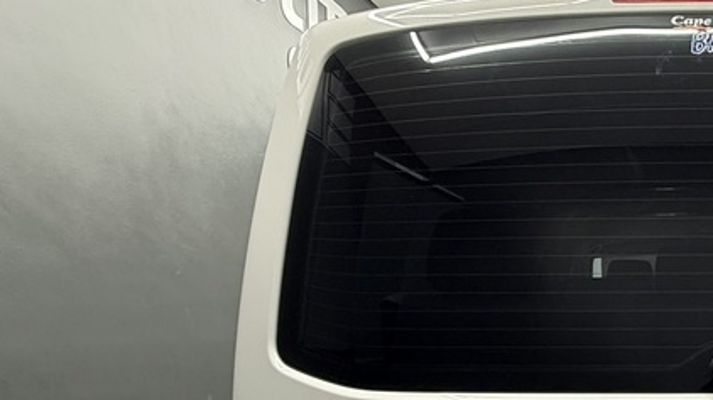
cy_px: 489
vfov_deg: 27.7
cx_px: 705
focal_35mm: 37
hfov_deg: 45.9
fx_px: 699
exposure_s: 1/50
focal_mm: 2.22
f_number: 2.2
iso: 200
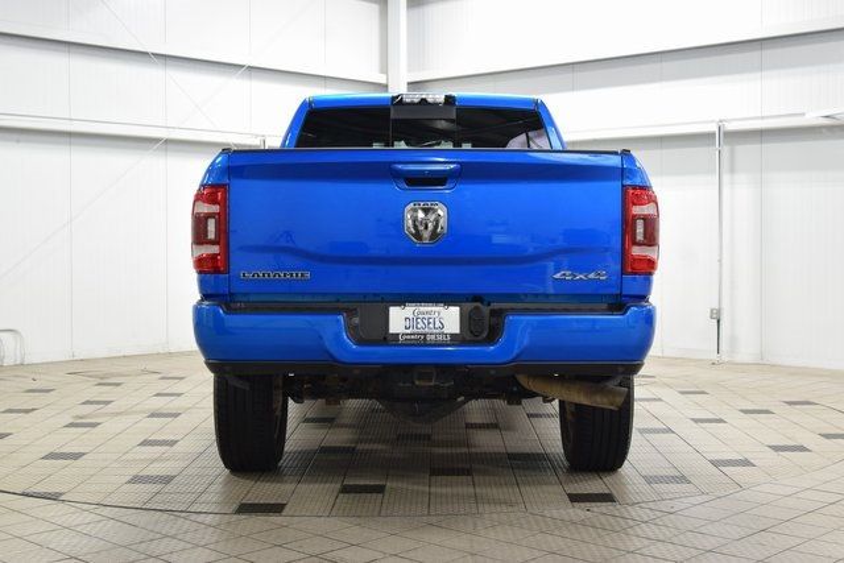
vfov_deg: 26.5
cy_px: 282
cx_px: 422
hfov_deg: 38.9
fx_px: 1196
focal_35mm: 51
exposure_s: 1/15
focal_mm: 34
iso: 800
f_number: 6.3
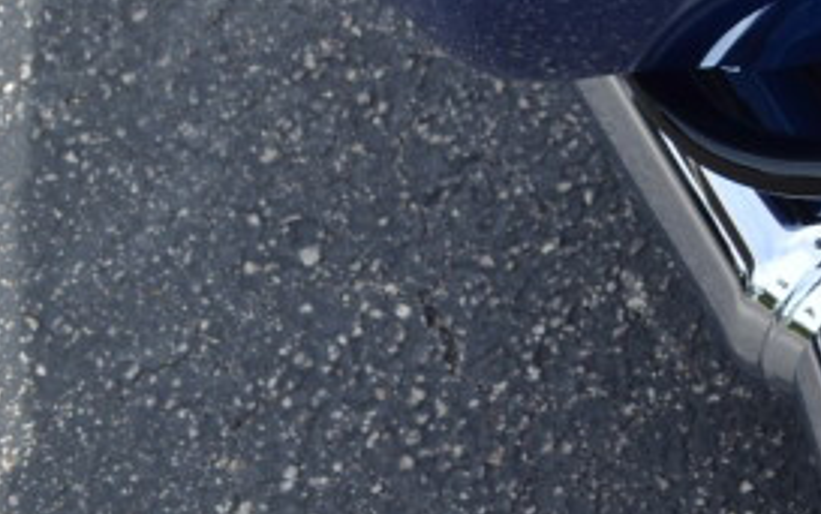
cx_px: 1675
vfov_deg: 7.7
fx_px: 3605
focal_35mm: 161
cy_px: -610
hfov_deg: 11.6
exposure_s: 1/200
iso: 100
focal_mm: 24
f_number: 7.1
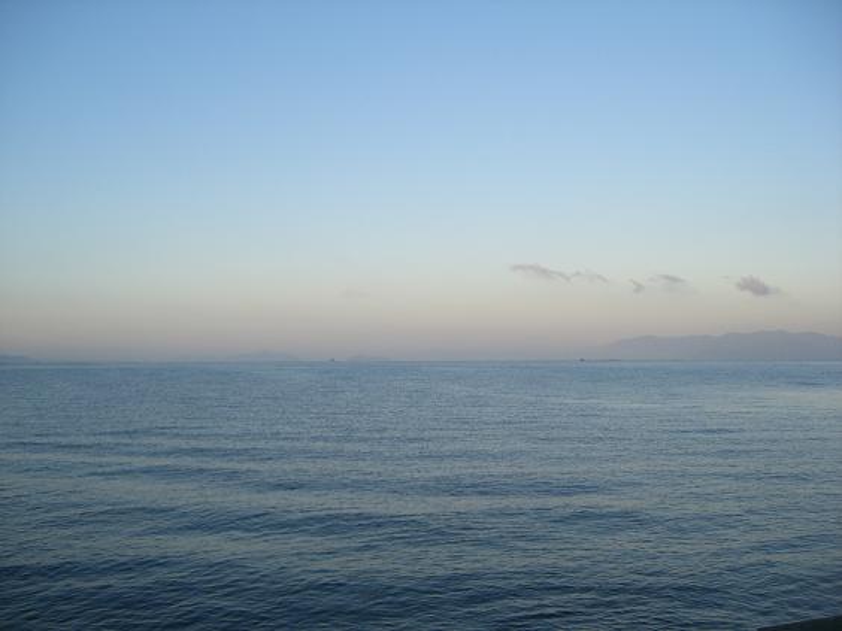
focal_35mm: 38
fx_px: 924
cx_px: 421
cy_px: 316
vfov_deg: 37.7
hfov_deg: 49.0
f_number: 2.7
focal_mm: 6.2
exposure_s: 1/250
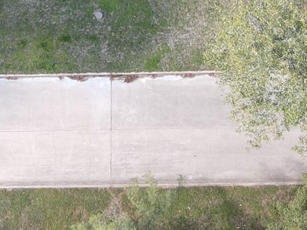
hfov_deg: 18.6
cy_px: -159
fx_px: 931
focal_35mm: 105
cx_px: 76
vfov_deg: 13.0
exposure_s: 1/90
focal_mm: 4.5
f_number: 2.8
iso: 100
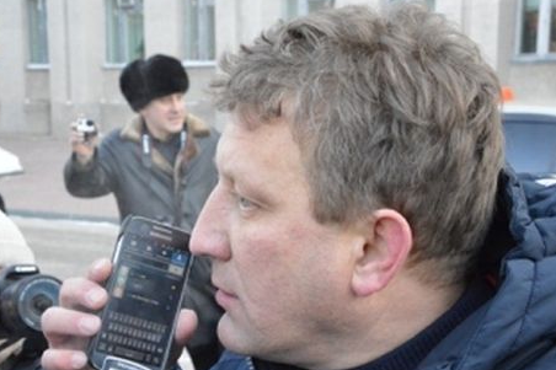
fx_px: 1065
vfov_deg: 19.6
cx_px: 256
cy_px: 251
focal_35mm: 69
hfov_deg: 29.2
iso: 3200
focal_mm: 32
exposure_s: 1/200
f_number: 10
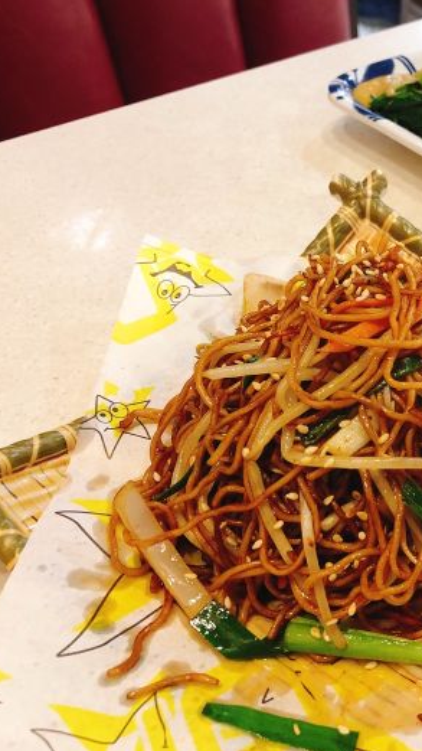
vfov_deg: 49.4
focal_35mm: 41
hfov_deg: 27.0
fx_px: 816
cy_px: 377
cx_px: 448
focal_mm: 4
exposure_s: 1/17
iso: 50
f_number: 1.8
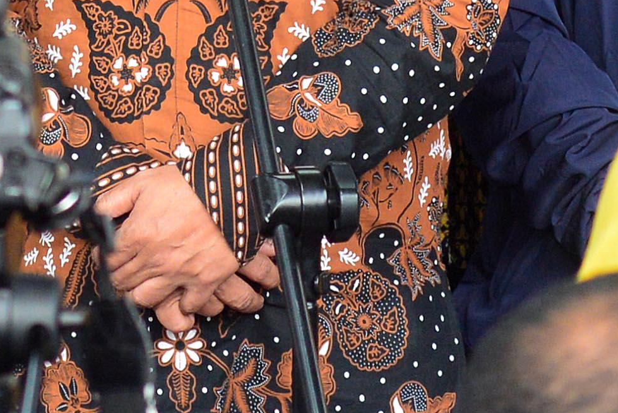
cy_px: -273
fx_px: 11079
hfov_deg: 3.2
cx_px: 134
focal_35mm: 645
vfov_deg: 2.1
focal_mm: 105
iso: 1600
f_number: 6.3
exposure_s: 1/125
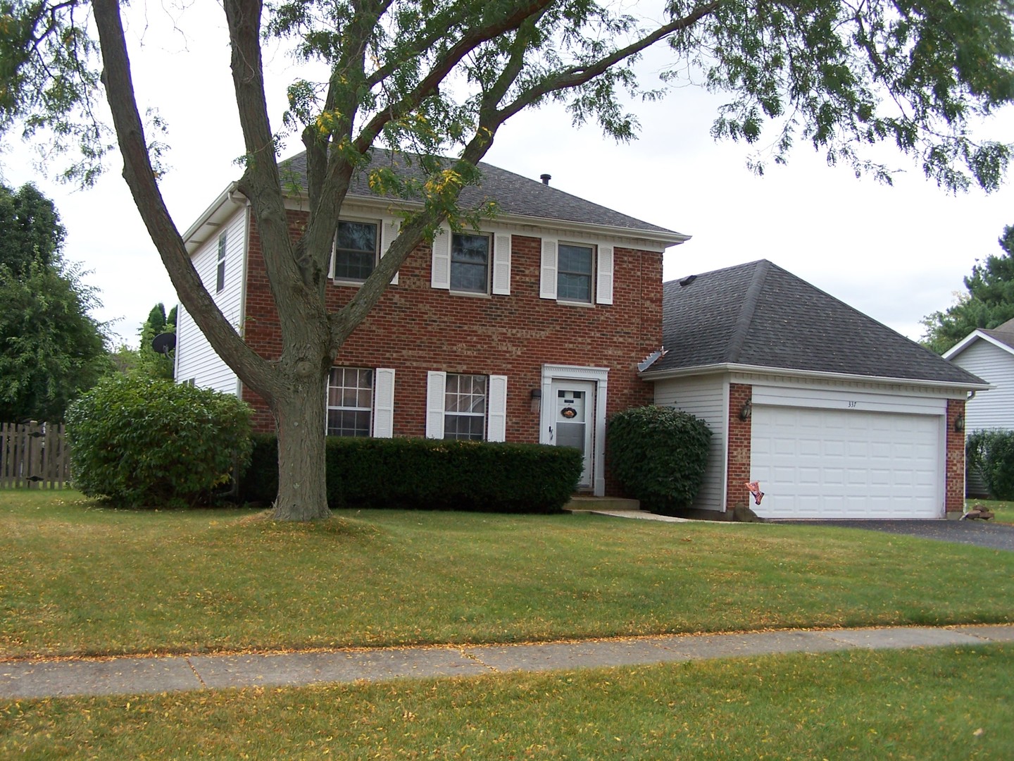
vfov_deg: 37.7
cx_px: 507
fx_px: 1113
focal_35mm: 38
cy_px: 380
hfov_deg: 49.0
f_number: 2.8
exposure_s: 1/400
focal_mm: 6.3
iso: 80
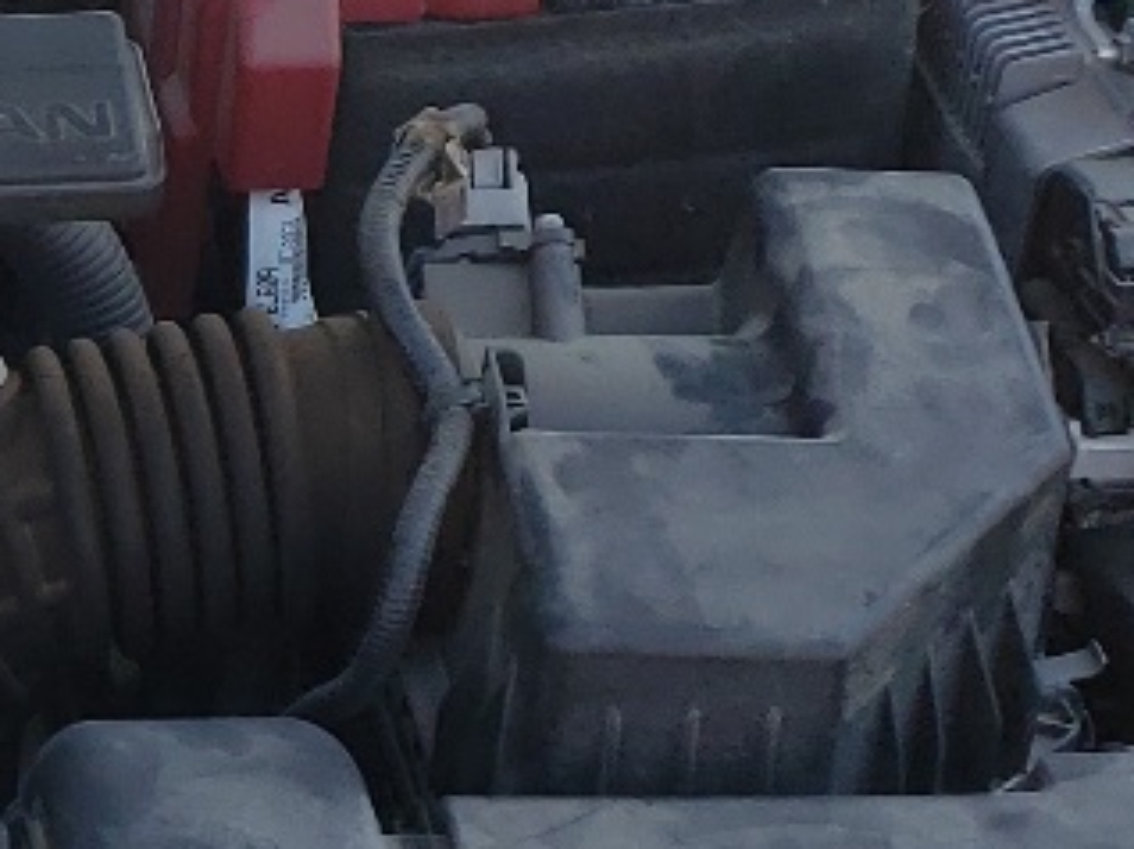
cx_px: -599
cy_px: 624
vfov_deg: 11.3
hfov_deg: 14.1
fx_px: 4288
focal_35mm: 131
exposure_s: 1/1429
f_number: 1.5
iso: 50
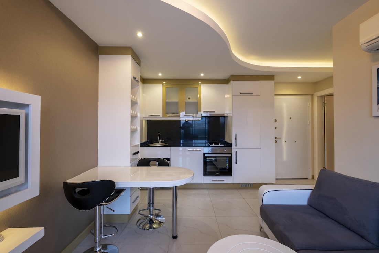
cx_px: 190
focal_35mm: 15
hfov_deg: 100.4
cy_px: 126
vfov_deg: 77.3
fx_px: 158
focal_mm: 10
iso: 160
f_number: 6.4
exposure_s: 1/60
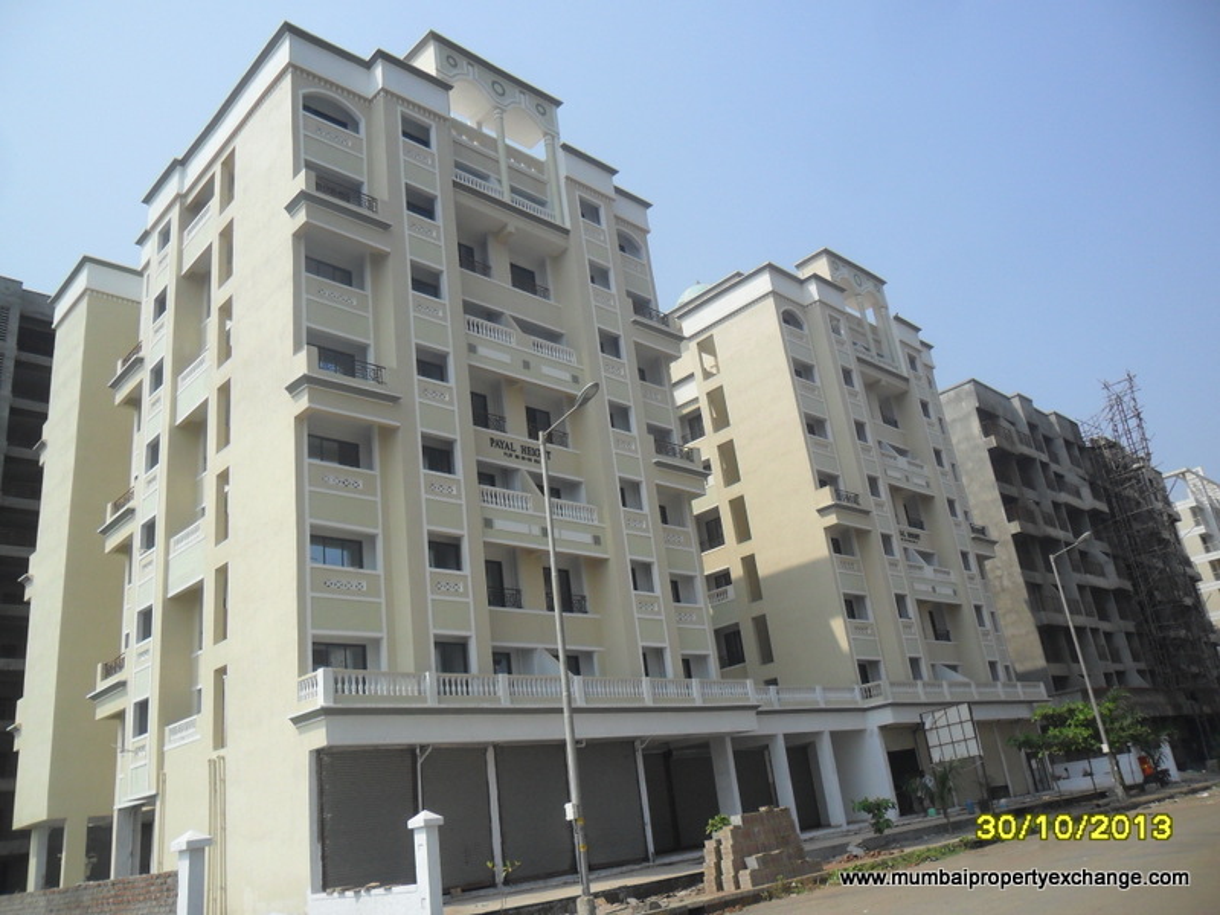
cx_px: 610
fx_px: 952
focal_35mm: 27
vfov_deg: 51.4
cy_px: 458
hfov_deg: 65.3
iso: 100
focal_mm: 4.9
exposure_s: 1/180
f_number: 8.9
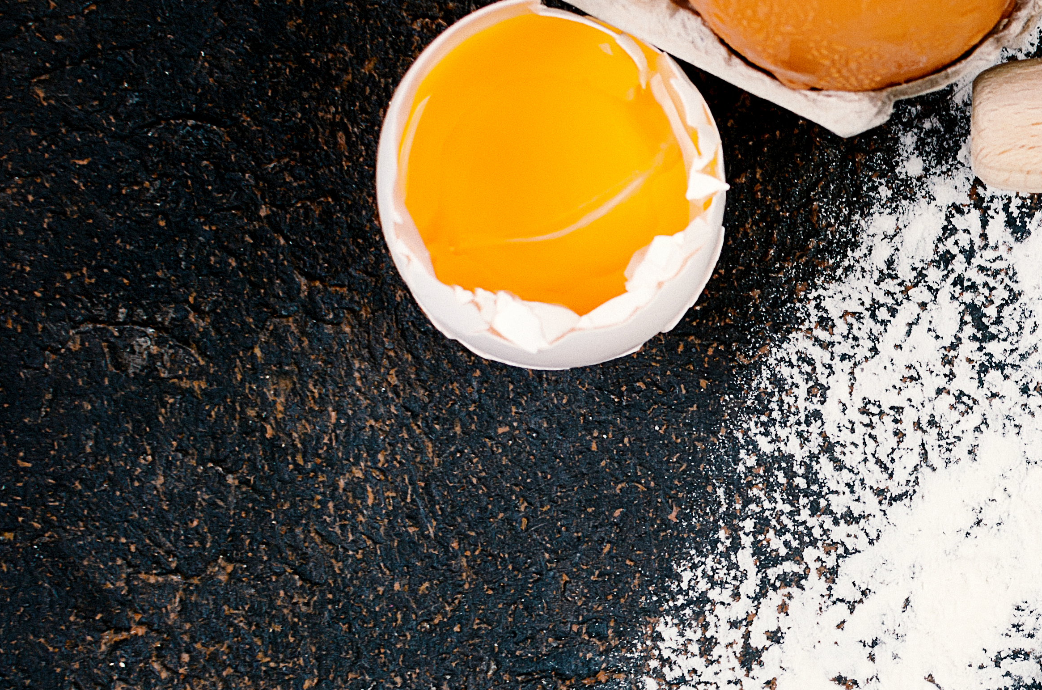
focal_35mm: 111
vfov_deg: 12.2
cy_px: 569
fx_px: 3208
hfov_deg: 18.0
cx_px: 1060
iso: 100
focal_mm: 35
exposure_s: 1/100
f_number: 5.6
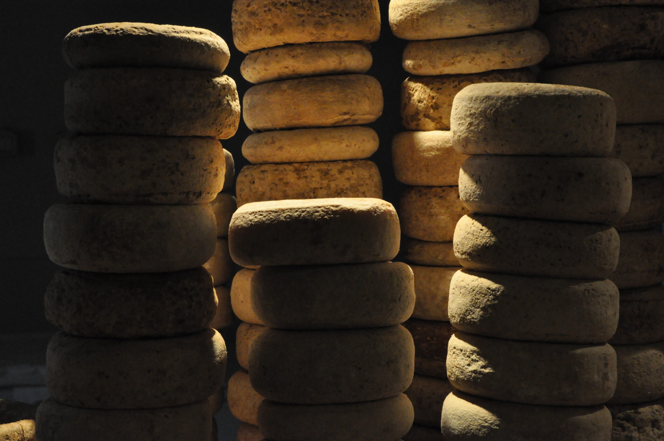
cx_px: 332
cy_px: 220
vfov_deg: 18.1
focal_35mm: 75
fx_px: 1382
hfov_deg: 27.0
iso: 3200
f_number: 13
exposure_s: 1/30
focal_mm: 50
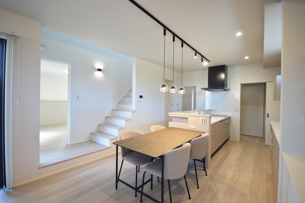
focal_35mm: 15
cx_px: 152
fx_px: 127
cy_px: 102
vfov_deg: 77.2
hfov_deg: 100.4
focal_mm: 10
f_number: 4
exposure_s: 1/50
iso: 400
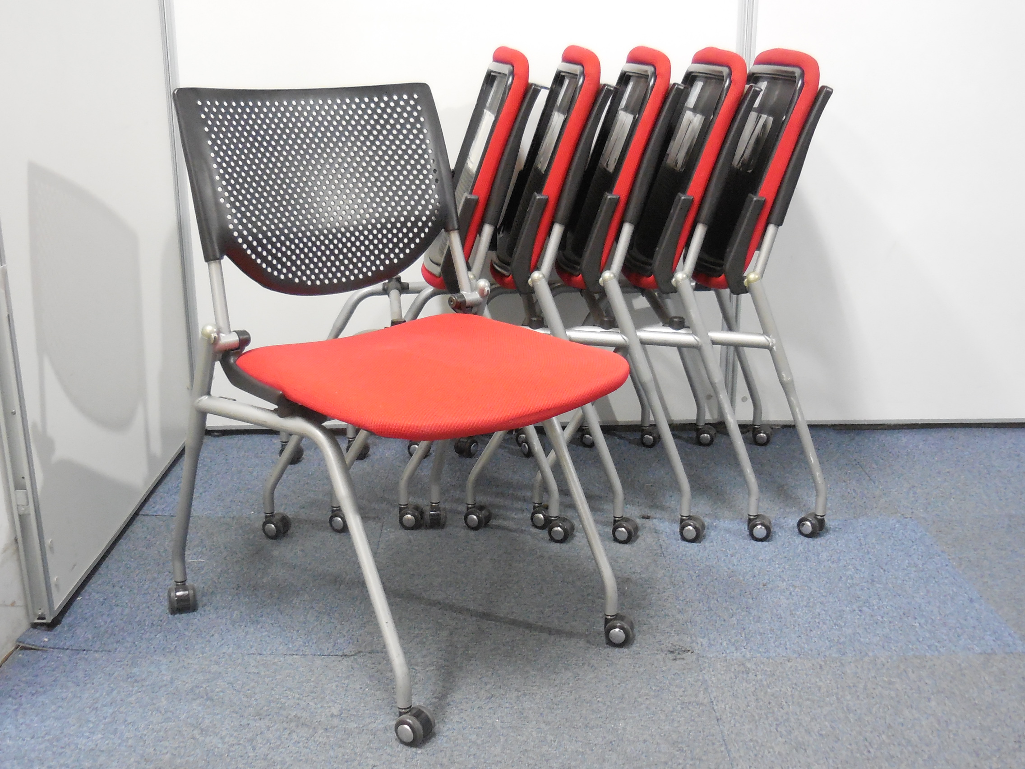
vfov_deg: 36.8
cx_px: 512
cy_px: 384
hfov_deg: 47.9
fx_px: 1155
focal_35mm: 39
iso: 800
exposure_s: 1/13
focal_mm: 7
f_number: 3.9
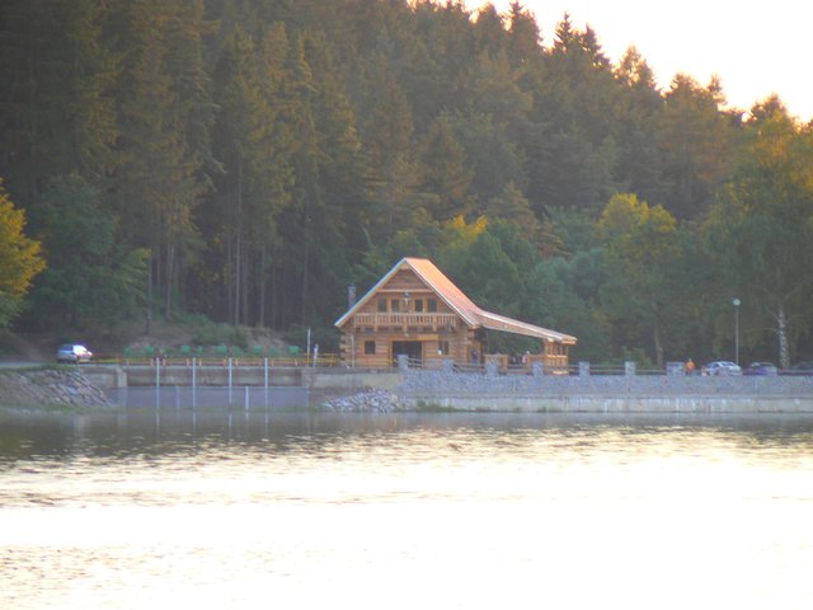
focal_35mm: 432
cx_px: 406
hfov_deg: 4.6
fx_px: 10146
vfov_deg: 3.4
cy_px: 305
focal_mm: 72
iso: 80
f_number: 4
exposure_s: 1/50
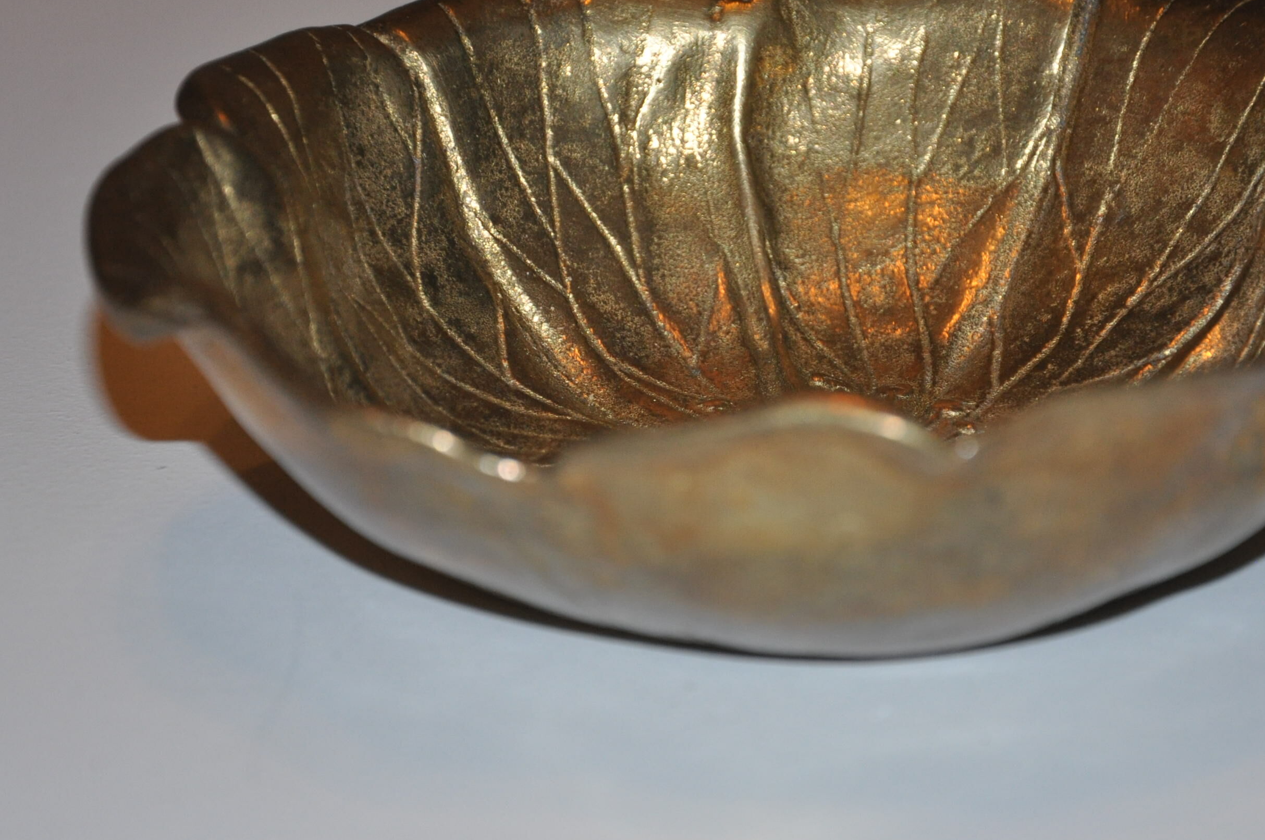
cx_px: 771
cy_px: 365
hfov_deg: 12.9
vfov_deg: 8.6
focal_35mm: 159
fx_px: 5580
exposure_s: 1/60
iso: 800
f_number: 5.3
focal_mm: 80
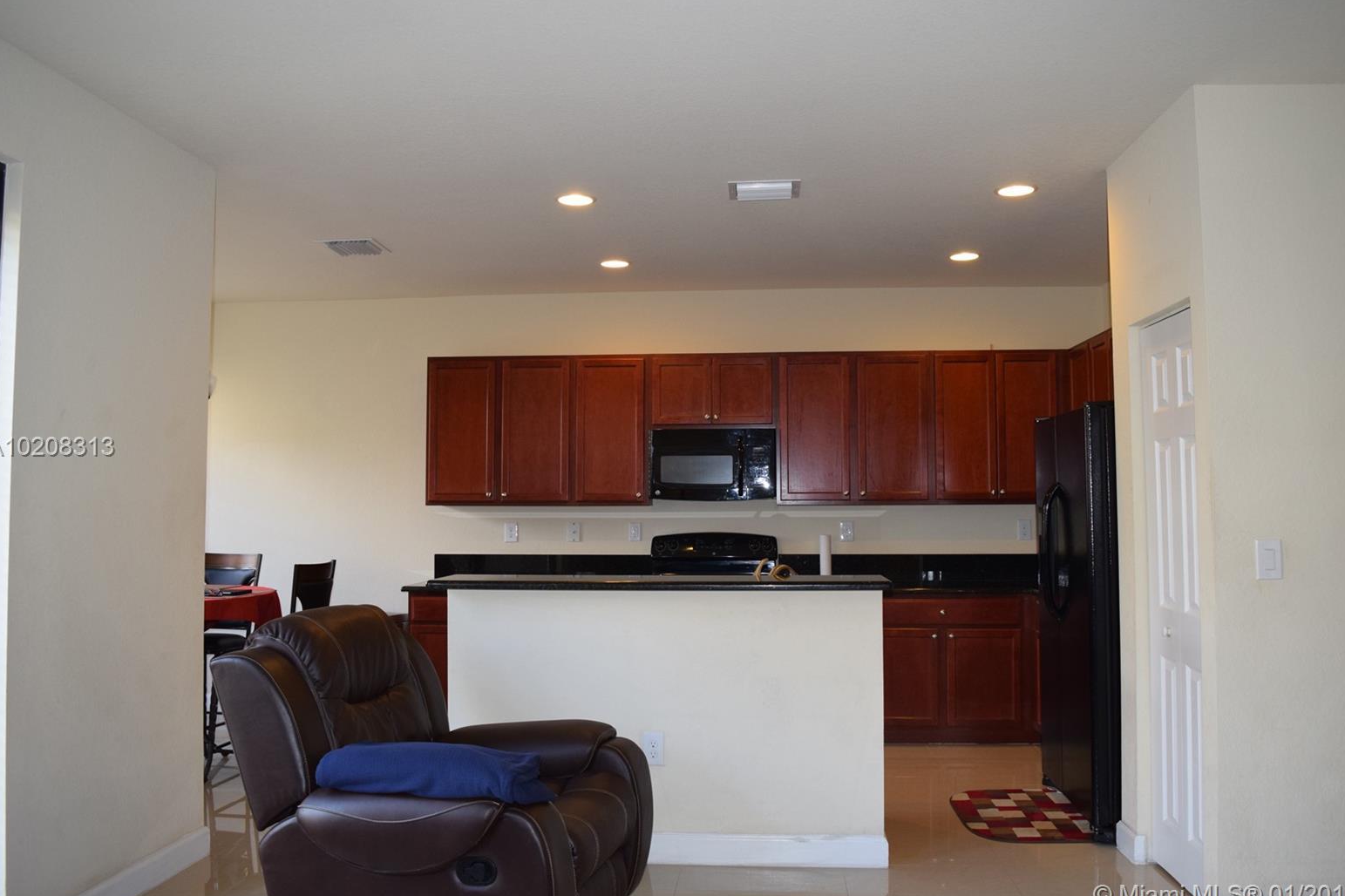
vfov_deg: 46.4
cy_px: 448
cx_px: 679
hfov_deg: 65.5
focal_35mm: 28
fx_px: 1046
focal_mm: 18
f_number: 5
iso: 800
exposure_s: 1/100
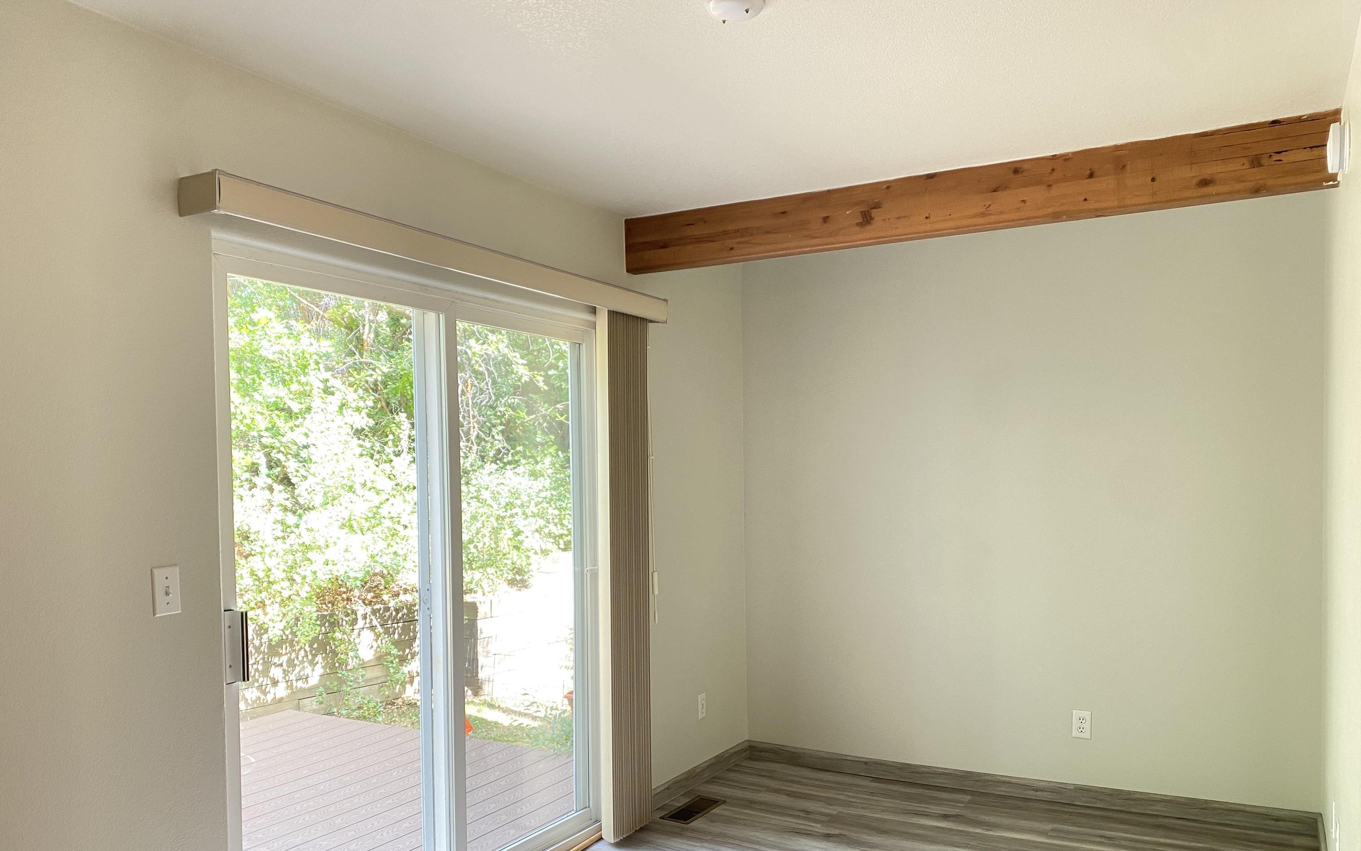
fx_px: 1039
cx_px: 683
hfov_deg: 66.5
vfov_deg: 44.3
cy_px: 517
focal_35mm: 28
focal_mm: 4.25
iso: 80
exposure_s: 1/60
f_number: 1.8
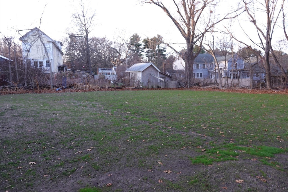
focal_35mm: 24
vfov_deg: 53.1
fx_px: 192
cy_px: 96
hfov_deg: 73.7
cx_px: 144
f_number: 2.5
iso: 100
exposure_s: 1/80
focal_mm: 8.93
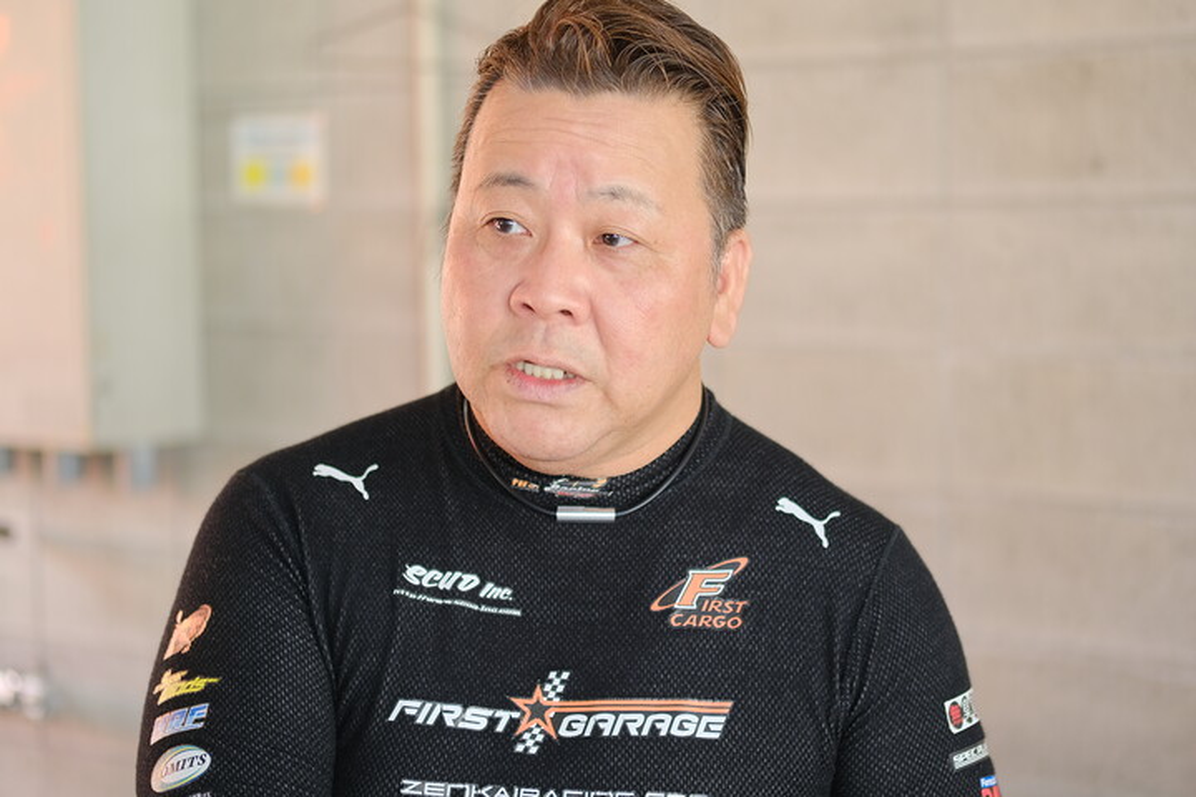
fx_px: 2491
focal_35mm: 75
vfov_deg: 18.2
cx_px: 598
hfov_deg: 27.0
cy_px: 398
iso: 320
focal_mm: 50
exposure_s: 1/180
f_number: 2
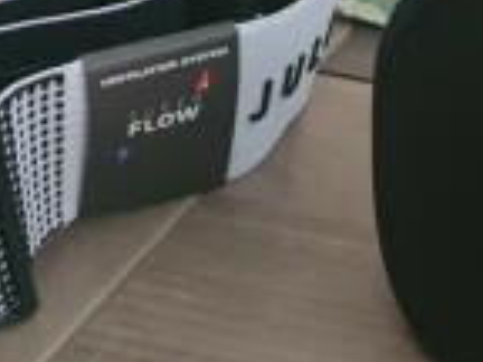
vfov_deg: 13.3
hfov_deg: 17.4
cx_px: 458
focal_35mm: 111
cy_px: 184
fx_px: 1549
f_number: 1.5
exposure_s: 1/13
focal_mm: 4.3
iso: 640
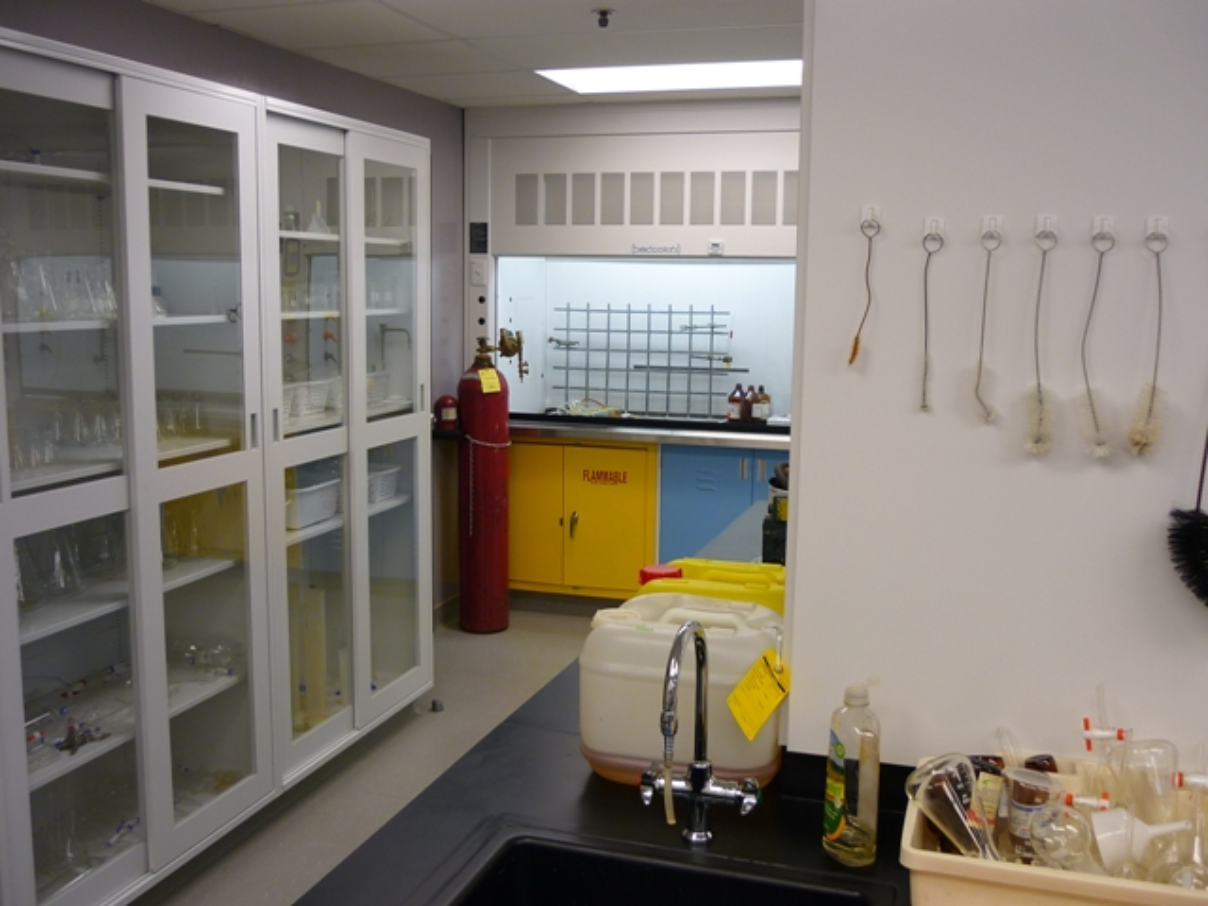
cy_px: 453
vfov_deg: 42.9
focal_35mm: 33
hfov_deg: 55.4
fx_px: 1152
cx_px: 604
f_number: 2.8
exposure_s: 1/30
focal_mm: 5.5
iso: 100
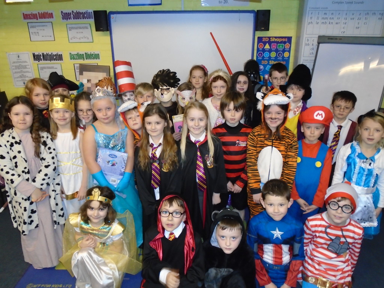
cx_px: 192
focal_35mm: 26
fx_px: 288
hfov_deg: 67.3
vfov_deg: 53.1
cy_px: 144
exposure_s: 1/30
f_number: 3.2
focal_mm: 4.6
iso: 400
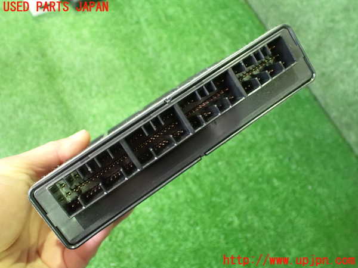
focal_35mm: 30
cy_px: 134
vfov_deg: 46.8
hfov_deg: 60.0
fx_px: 310
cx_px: 179
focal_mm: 5.4
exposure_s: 1/30
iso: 1600
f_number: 2.3
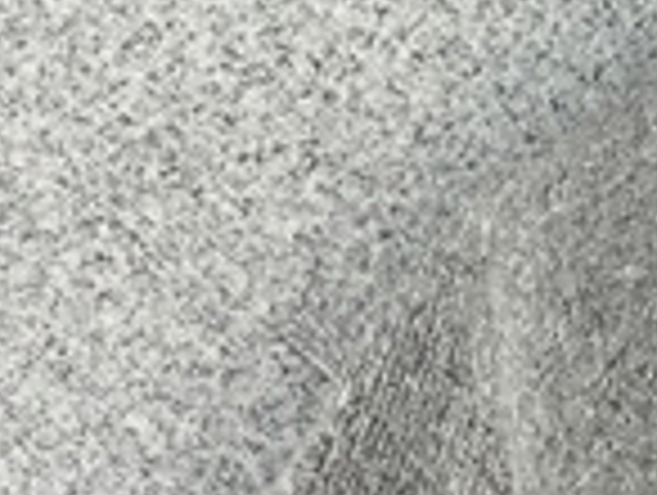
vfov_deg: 7.7
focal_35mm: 191
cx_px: 1166
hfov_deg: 9.8
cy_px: -259
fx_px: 3631
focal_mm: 3.3
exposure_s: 1/100
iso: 32
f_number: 2.4
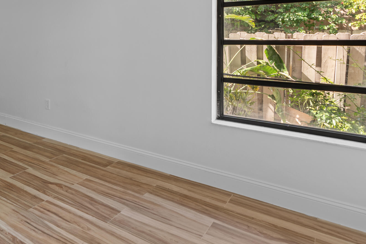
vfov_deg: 41.7
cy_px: 48
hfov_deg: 55.6
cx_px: 54
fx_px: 305
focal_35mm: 30
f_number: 8
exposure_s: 1/2
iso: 100
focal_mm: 16
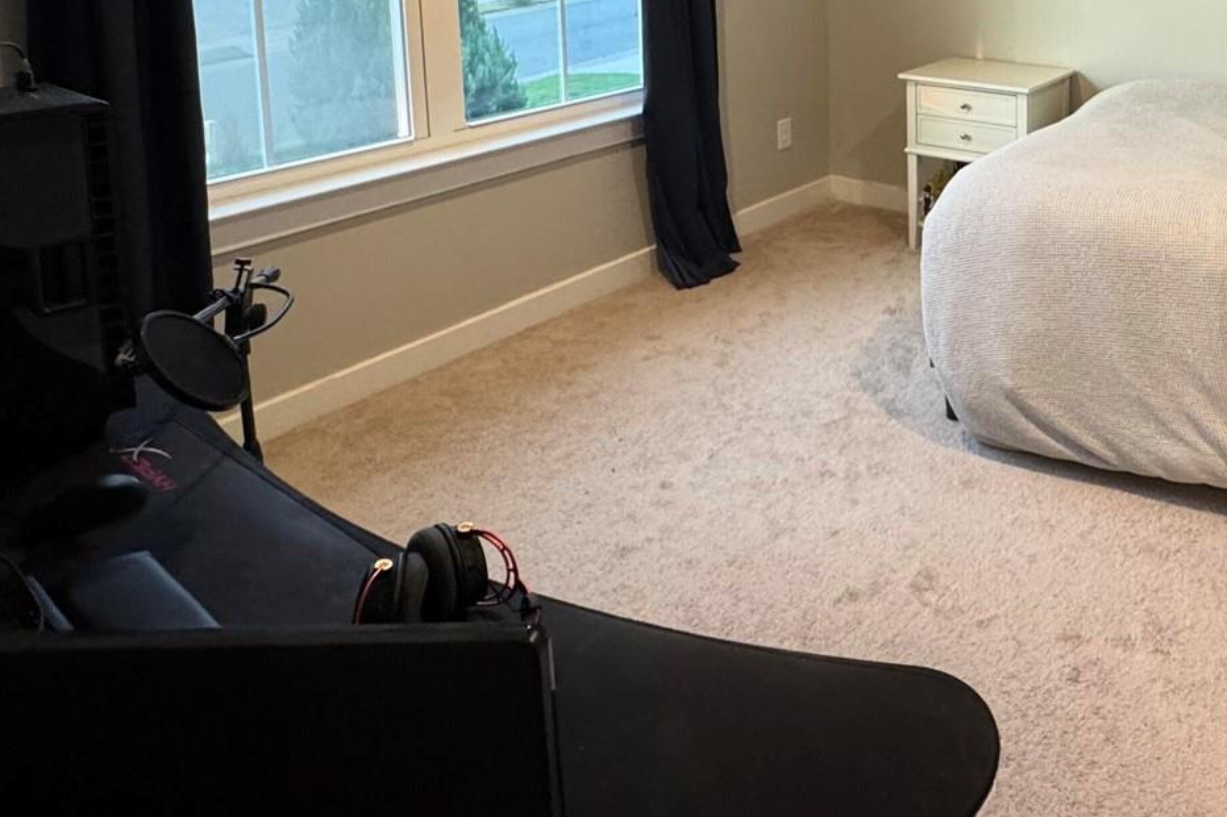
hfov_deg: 52.9
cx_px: 1058
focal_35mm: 32
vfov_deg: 37.1
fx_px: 1090
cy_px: 13
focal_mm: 2.22
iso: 320
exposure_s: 1/60
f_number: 2.2
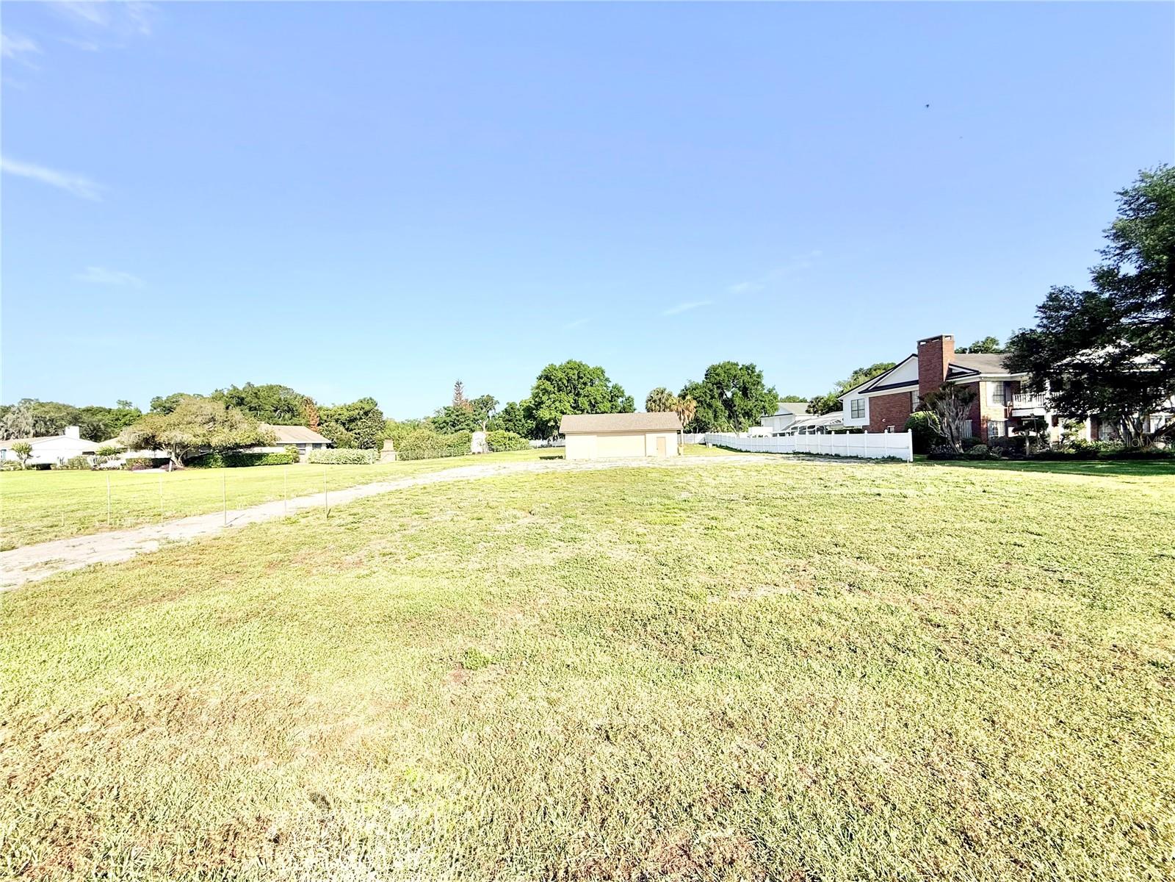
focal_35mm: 14
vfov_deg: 85.7
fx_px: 475
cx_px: 588
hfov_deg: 102.1
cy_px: 441
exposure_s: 1/2092
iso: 50
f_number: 2.2
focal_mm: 2.22
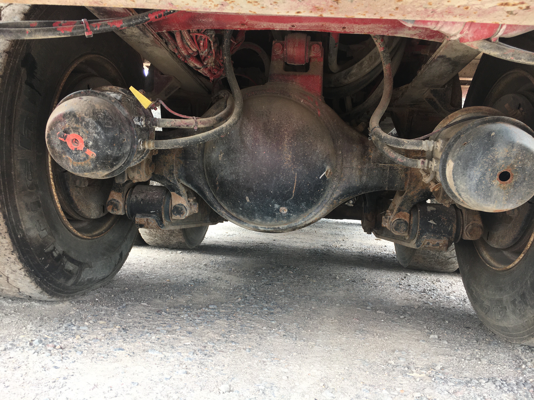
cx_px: 267
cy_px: 200
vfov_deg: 48.2
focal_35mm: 29
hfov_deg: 61.7
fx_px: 447
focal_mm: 4.15
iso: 32
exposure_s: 1/60
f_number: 2.2
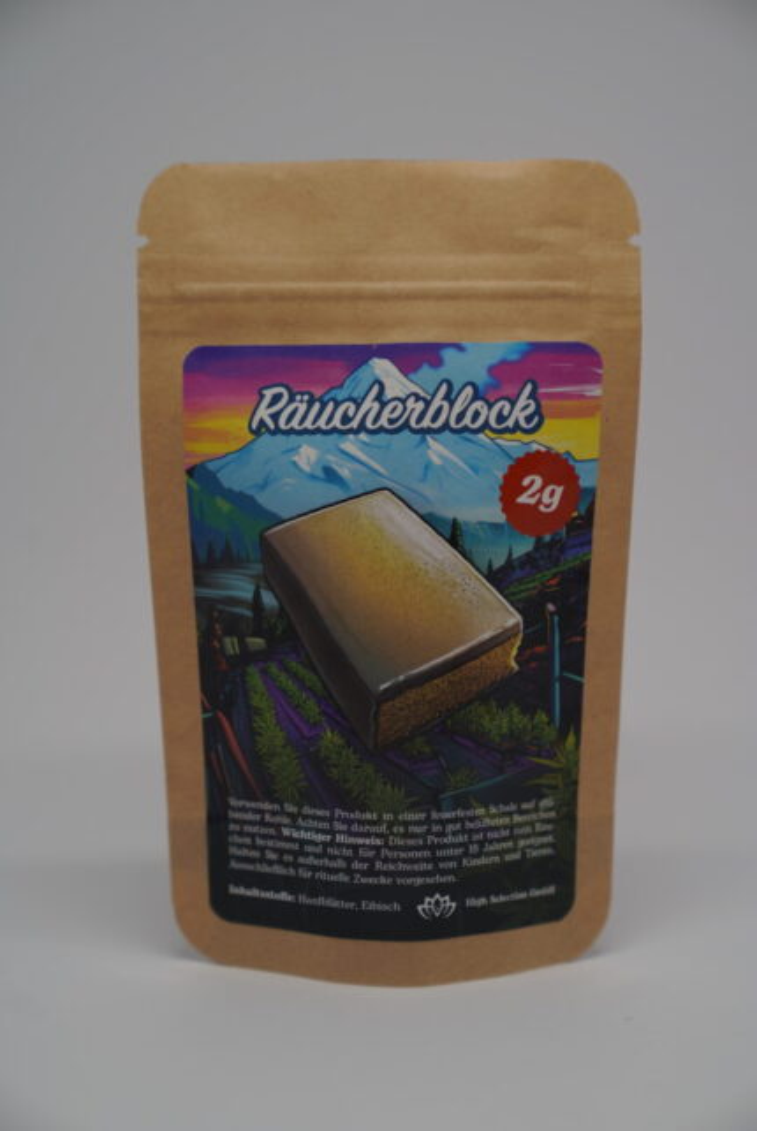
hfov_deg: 19.5
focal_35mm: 70
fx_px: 2203
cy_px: 566
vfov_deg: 28.8
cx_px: 378
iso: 100
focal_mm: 70
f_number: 4
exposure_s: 1/100
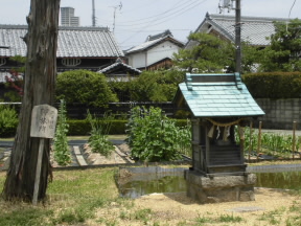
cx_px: 190
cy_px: 107
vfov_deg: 21.6
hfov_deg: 28.4
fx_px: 591
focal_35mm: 68
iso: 100
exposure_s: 1/400
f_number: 4.8
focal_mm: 8.9
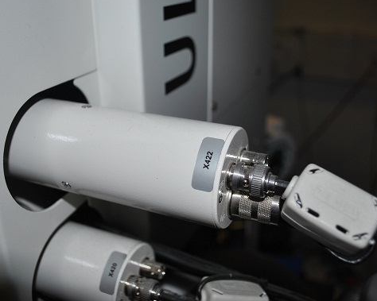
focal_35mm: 38
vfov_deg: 39.1
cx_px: 180
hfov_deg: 47.9
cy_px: 151
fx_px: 424
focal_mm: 22
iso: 100
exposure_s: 1/125
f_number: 4
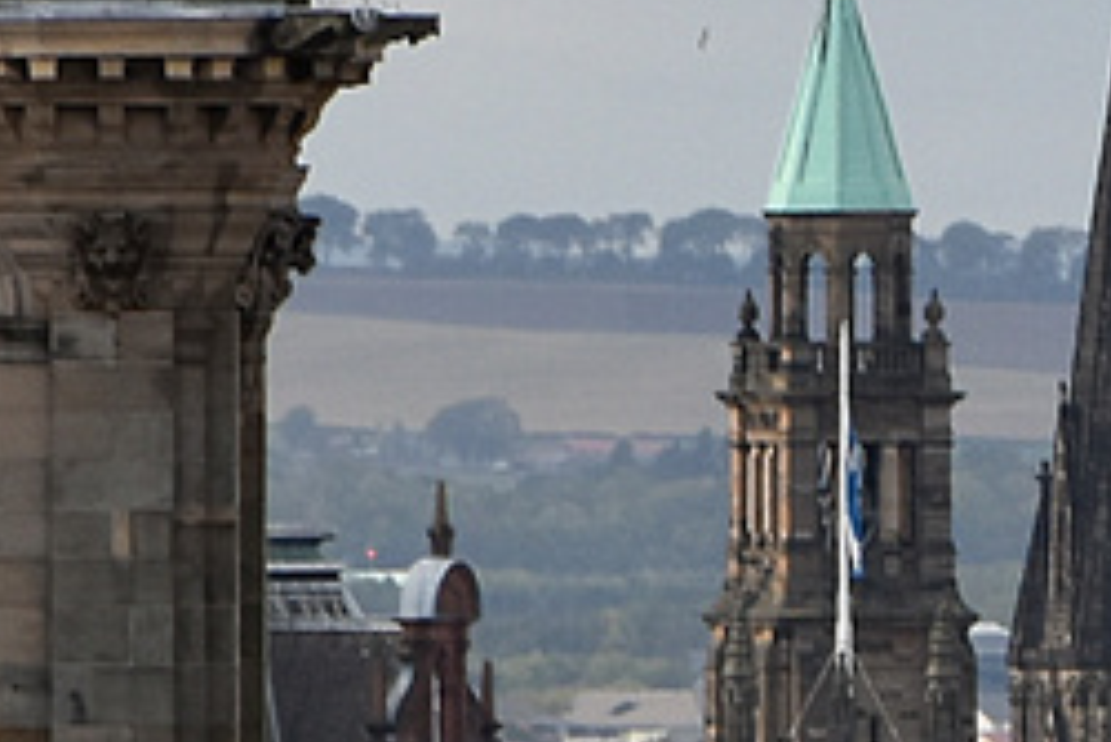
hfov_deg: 1.2
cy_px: 764
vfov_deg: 0.8
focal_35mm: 1651
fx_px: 50979
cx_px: 1311
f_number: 6
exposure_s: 1/500
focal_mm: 170
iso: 280
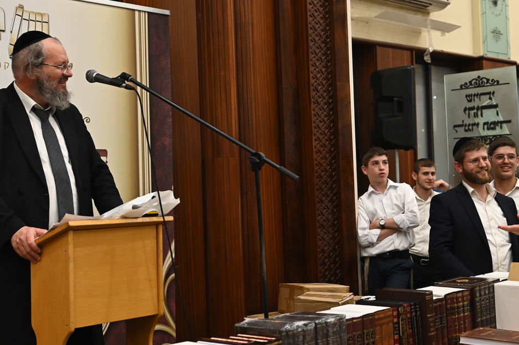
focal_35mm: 63
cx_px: 299
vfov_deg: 21.5
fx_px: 908
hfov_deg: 31.9
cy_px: 157
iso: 2000
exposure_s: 1/200
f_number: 5
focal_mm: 42
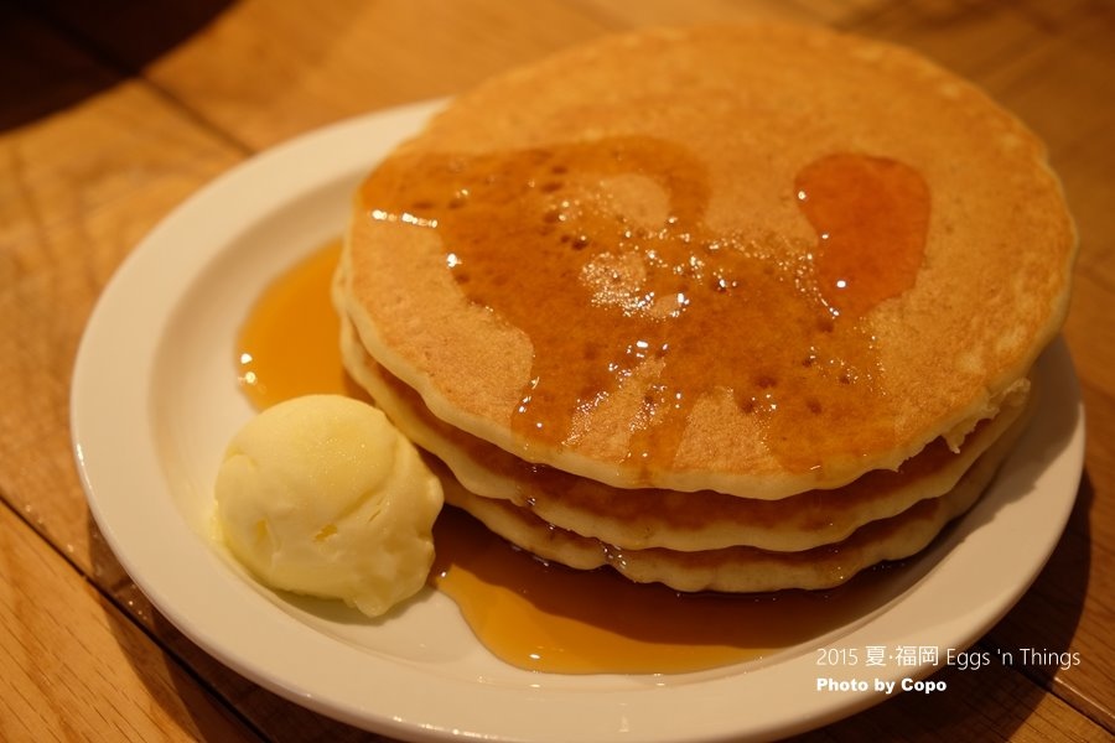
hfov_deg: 31.4
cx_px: 558
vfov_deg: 21.2
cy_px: 372
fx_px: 1982
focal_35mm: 64
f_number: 5
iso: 400
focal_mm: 42.5
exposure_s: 1/75
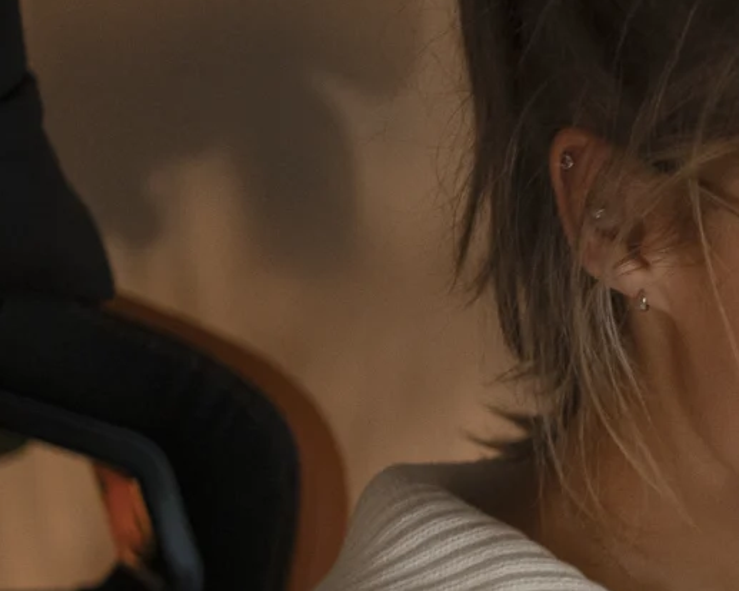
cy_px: 828
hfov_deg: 9.5
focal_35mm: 186
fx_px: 4066
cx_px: 1652
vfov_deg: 8.2
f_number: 2.2
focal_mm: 40
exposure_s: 1/60
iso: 800
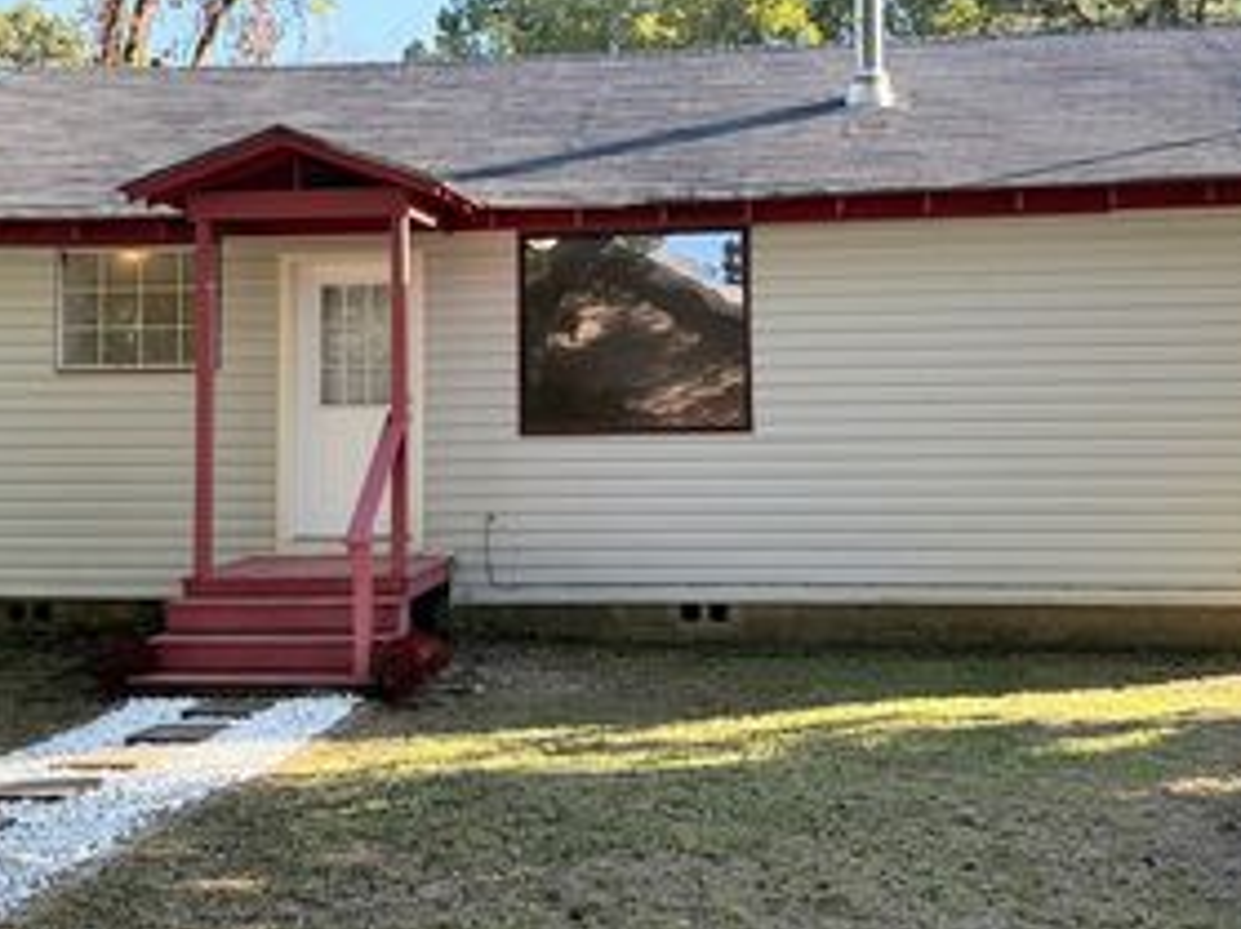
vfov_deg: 33.4
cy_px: 349
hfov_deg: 43.9
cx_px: 641
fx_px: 1541
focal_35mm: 43
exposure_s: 1/920
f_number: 1.78
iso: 100
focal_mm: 6.76
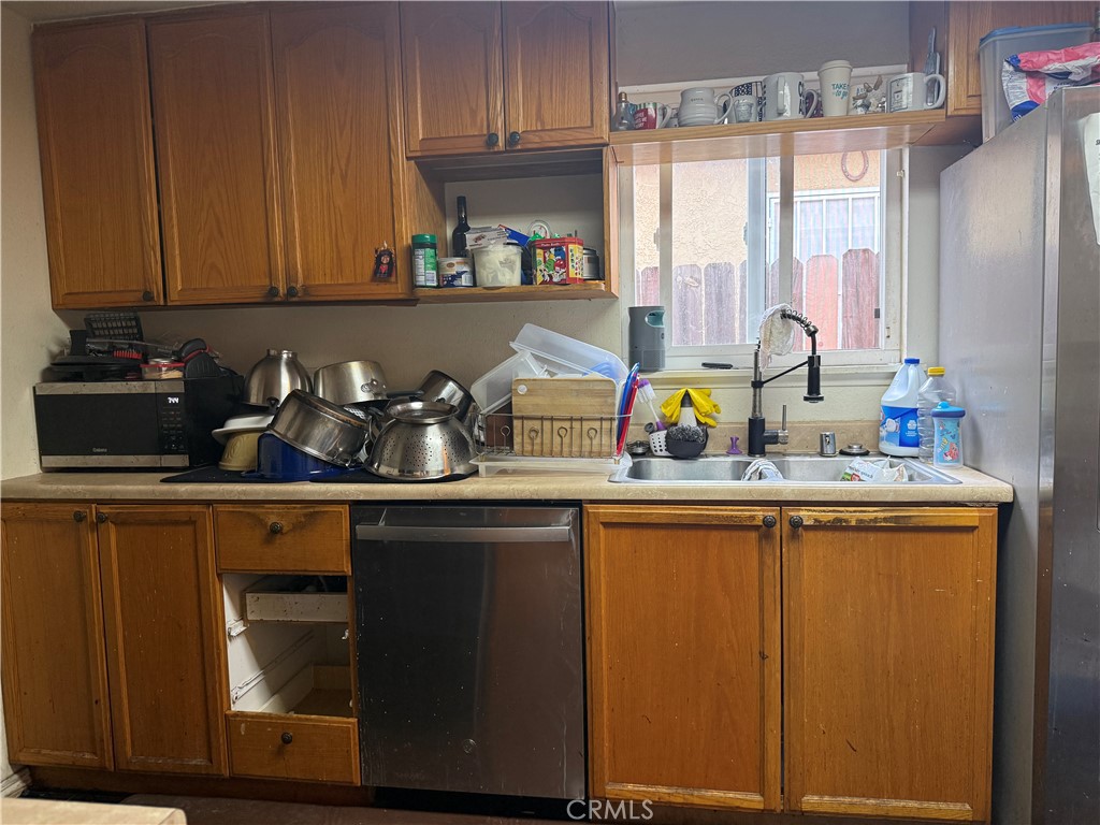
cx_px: 550
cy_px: 412
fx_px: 763
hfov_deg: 71.6
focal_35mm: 24
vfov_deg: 56.8
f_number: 1.78
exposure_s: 1/60
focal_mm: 6.76
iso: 200
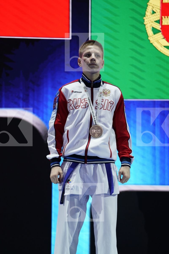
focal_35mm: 200
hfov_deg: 6.9
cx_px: 84
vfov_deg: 10.3
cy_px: 127
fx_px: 1408
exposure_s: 1/250
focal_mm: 200
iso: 320
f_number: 2.8
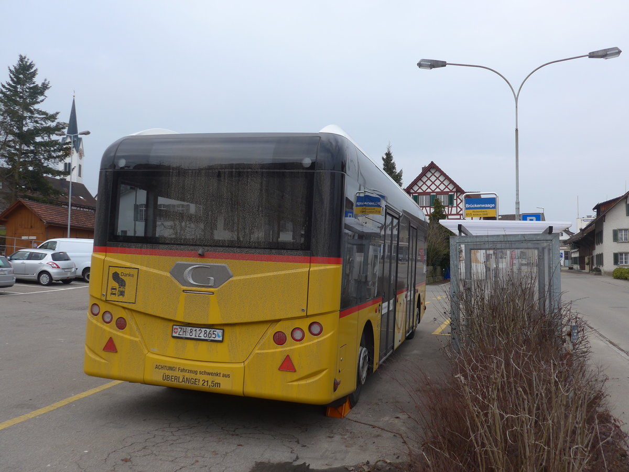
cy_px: 236
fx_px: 563
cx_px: 314
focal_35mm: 31
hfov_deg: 58.4
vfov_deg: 45.4
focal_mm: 6.5
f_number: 2.8
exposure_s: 1/640
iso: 80
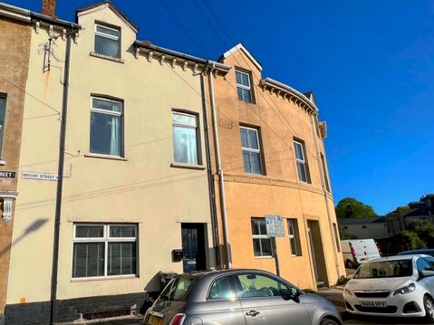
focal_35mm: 19
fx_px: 238
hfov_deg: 82.3
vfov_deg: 68.1
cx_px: 150
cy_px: 192
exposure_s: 1/5814
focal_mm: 1.57
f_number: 1.8
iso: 32
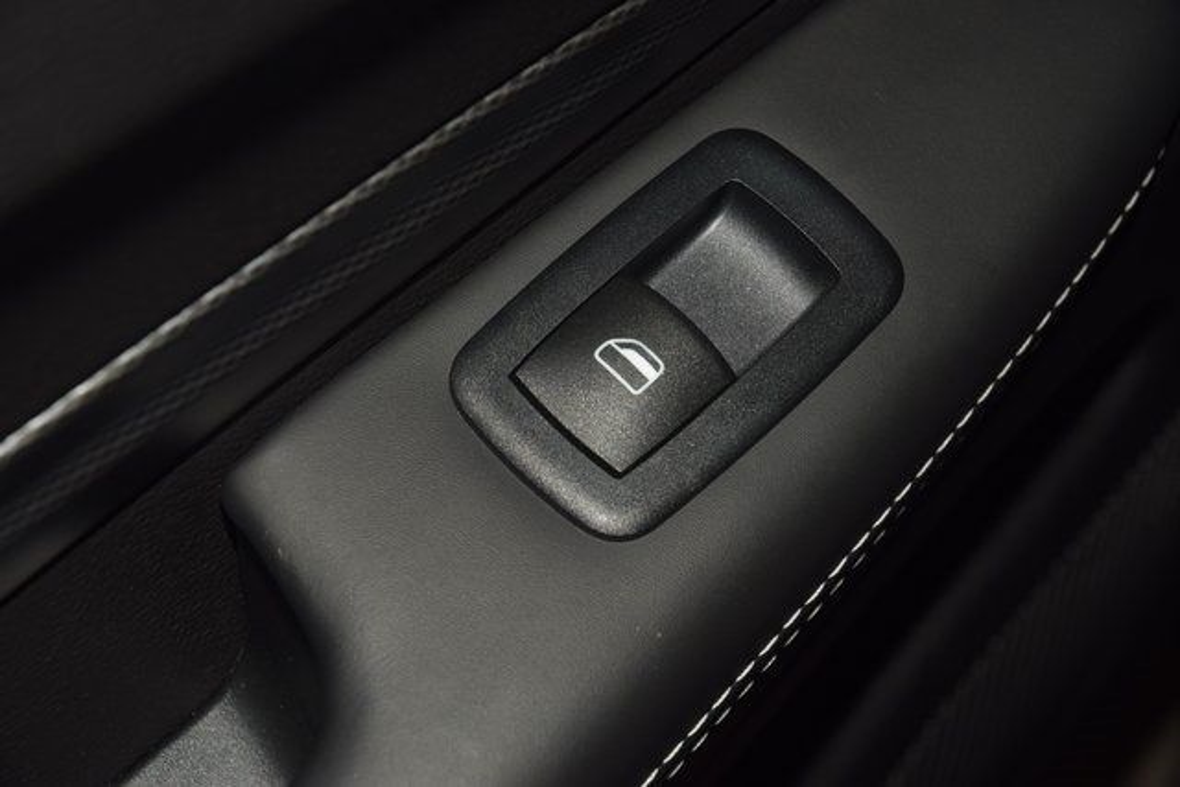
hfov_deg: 19.5
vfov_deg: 13.0
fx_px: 3442
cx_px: 590
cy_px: 394
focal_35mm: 105
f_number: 8
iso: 100
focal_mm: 70
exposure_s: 1/125
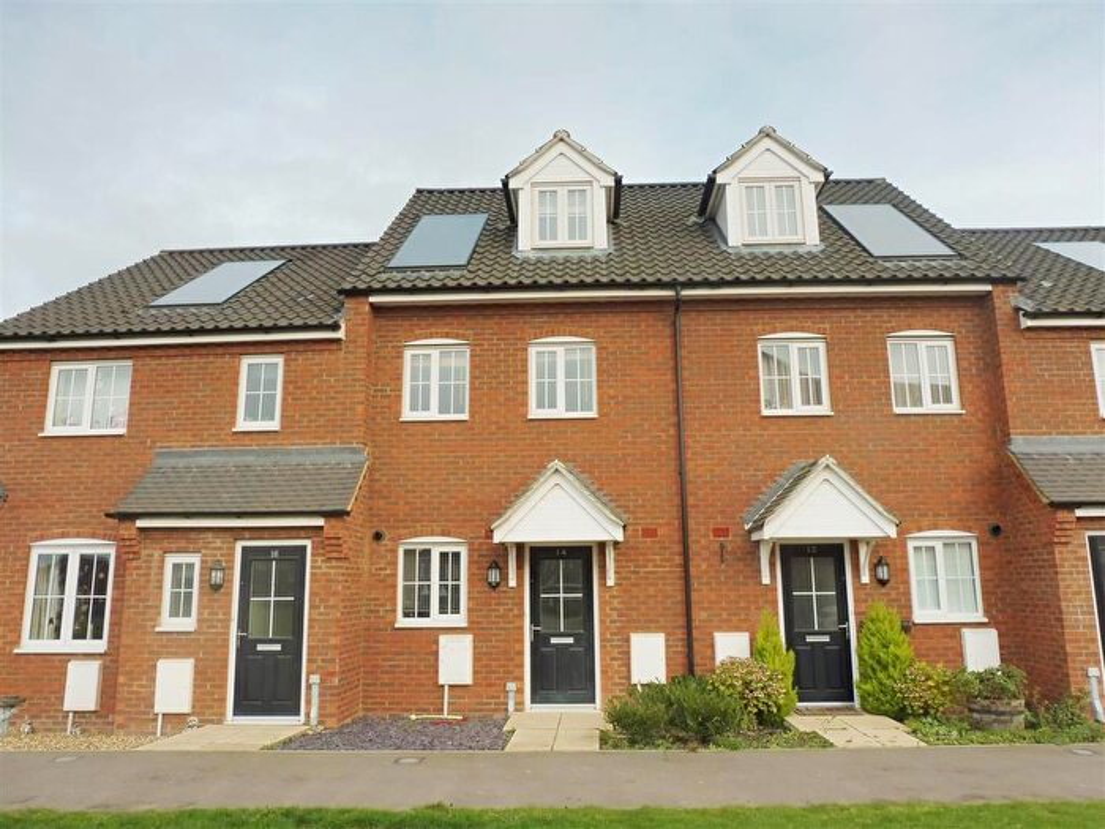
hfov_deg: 69.4
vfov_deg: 54.9
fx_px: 798
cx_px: 552
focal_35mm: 25
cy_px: 414
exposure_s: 1/250
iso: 100
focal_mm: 4.4
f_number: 4
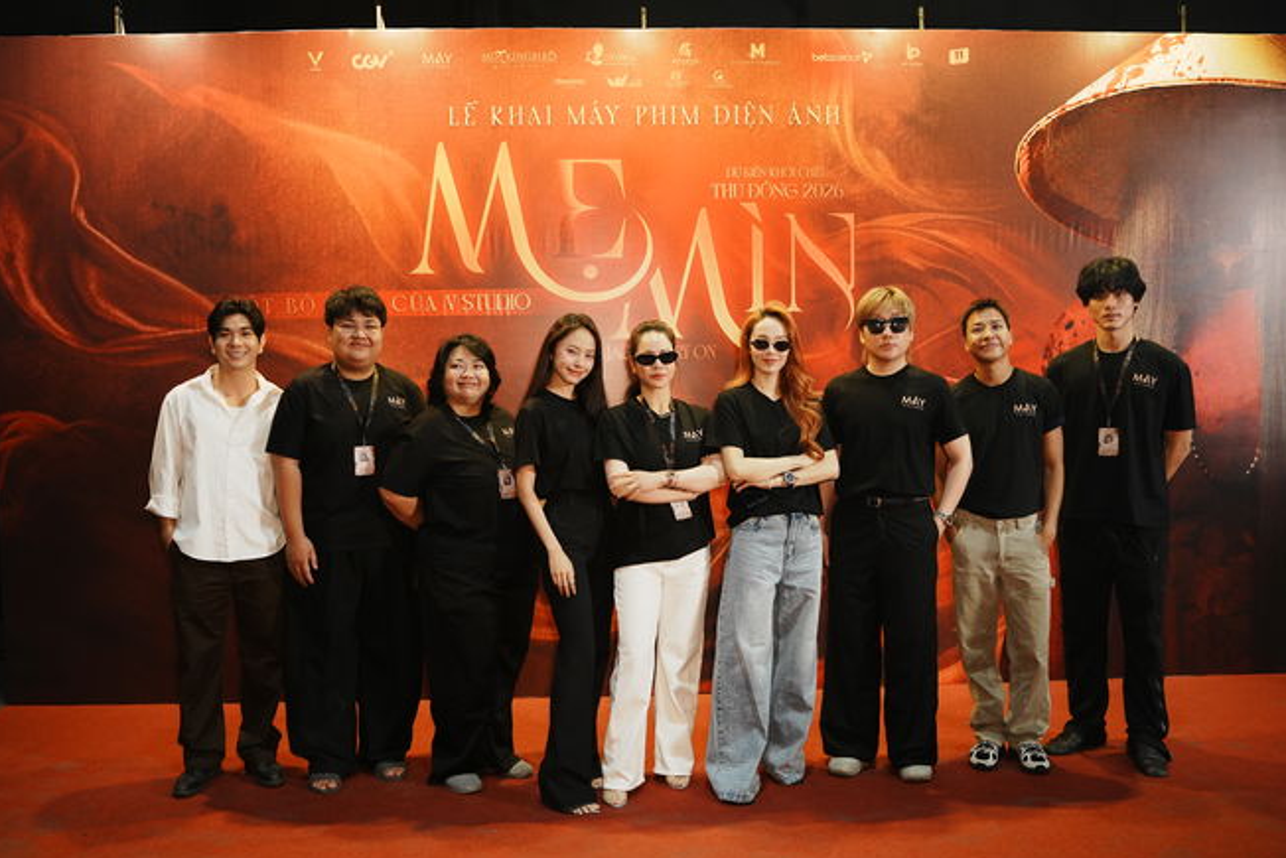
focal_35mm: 30
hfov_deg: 61.9
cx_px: 650
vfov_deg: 43.6
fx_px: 1072
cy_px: 444
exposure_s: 1/200
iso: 1250
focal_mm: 28
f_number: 3.2
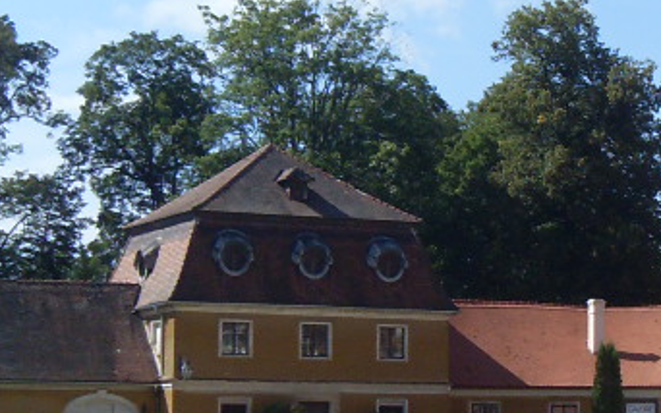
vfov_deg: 11.8
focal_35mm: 111
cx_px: 802
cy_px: 307
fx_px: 2000
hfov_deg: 17.8
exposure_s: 1/350
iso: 80
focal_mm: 6.3
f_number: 7
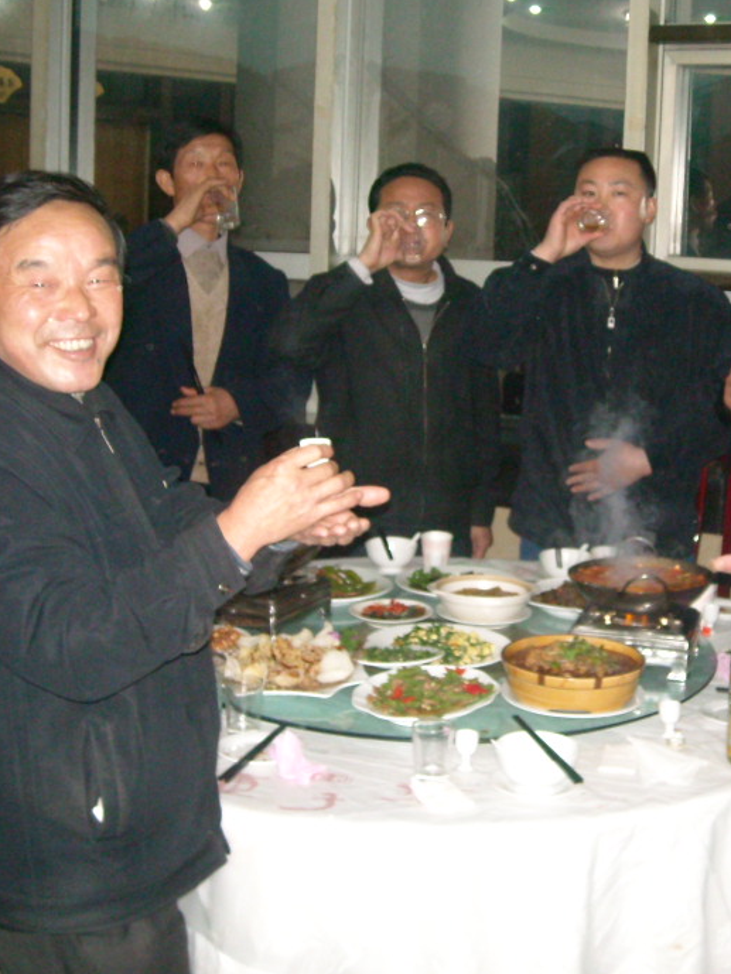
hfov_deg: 27.7
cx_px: 540
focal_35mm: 52
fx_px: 1464
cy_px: 434
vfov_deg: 36.8
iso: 455
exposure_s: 1/60
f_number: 2.8
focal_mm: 5.7
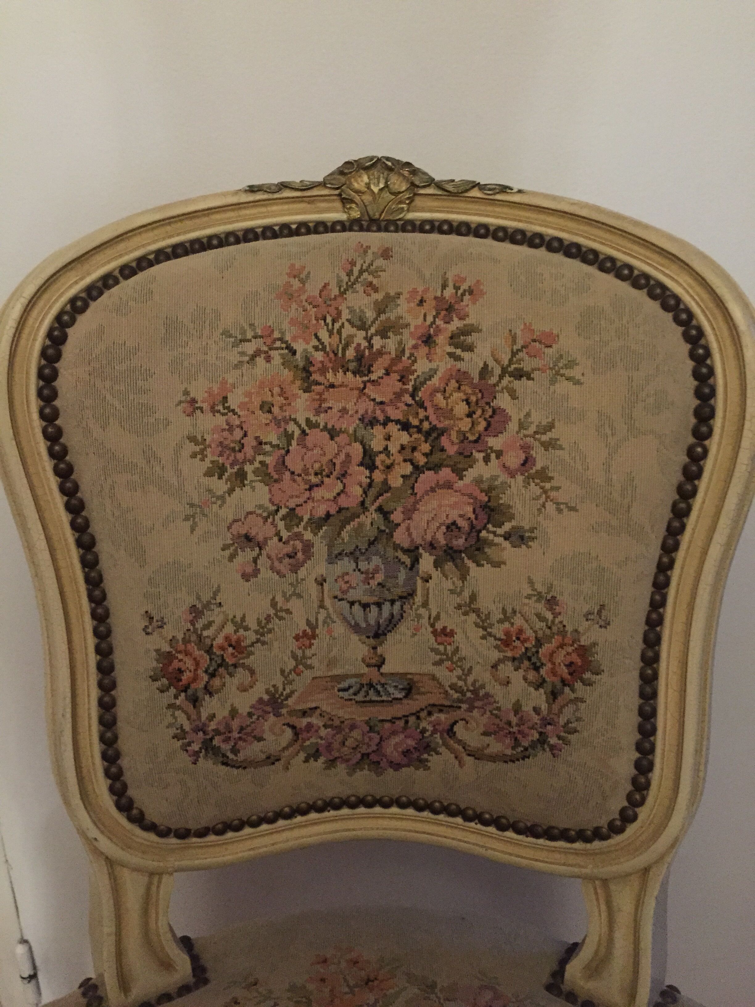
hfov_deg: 48.2
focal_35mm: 29
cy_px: 504
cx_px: 378
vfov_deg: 61.7
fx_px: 843
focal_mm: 4.15
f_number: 2.2
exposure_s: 1/17
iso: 500
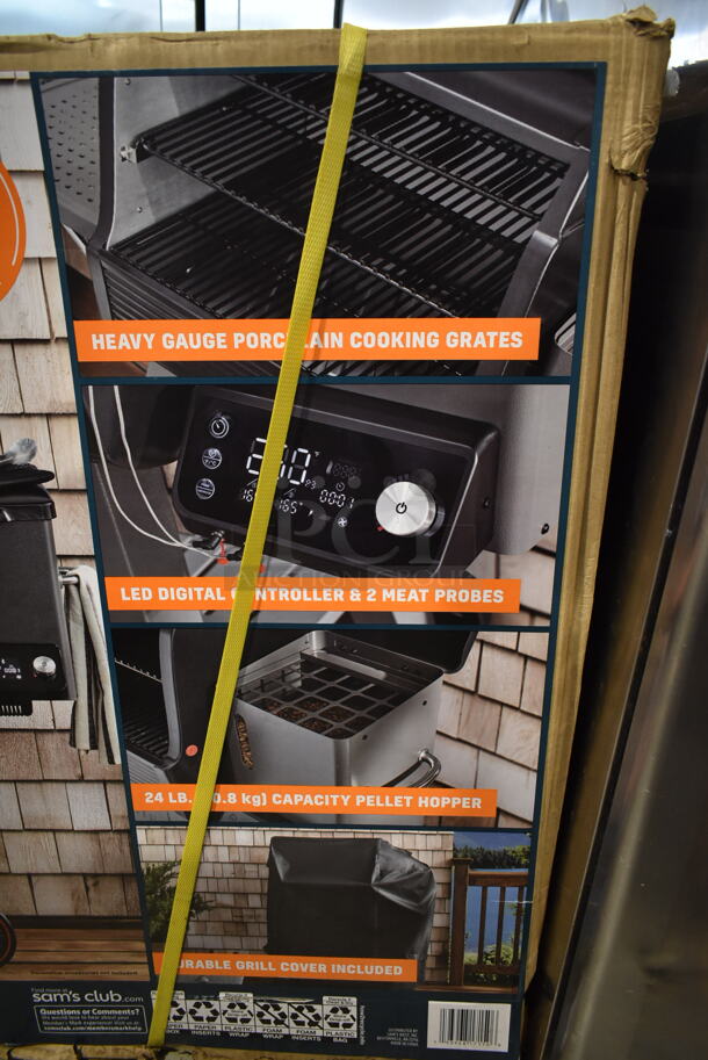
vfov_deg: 67.3
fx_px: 795
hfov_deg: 48.0
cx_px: 354
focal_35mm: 27
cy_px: 530
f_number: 3.5
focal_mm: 18
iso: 1000
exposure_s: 1/30
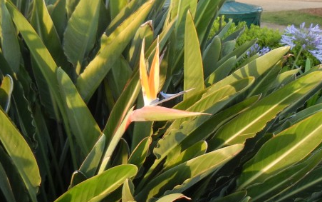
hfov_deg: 28.5
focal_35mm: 72
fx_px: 632
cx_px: 201
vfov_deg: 18.0
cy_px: 56
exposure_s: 1/60
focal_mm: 5.4
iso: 212
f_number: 3.5
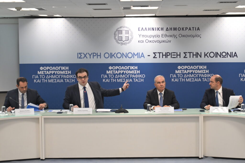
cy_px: 82
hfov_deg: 32.9
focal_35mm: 61
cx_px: 122
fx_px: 415
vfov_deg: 22.3
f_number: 4
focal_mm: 61
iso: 1600
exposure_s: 1/200
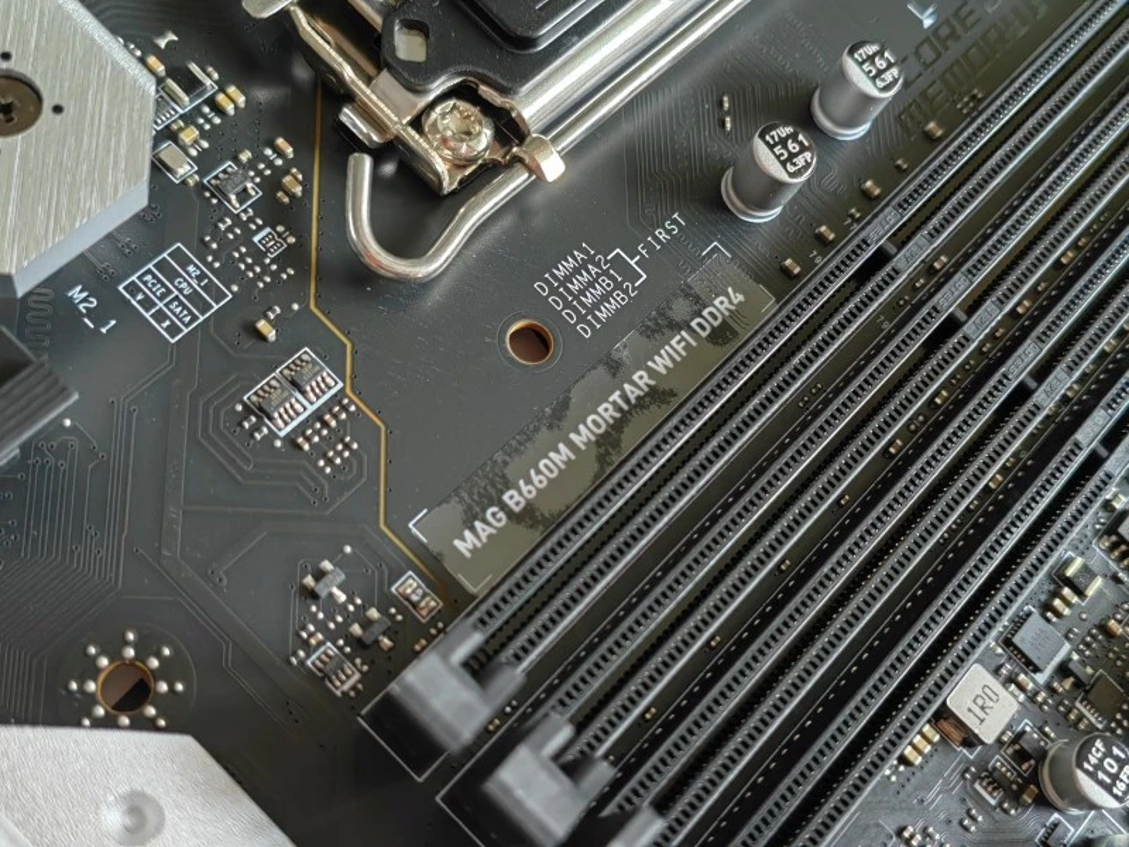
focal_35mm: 41
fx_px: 1337
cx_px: 564
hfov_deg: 45.8
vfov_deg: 35.1
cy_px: 424
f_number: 1.8
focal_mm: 5.54
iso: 400
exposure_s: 1/50
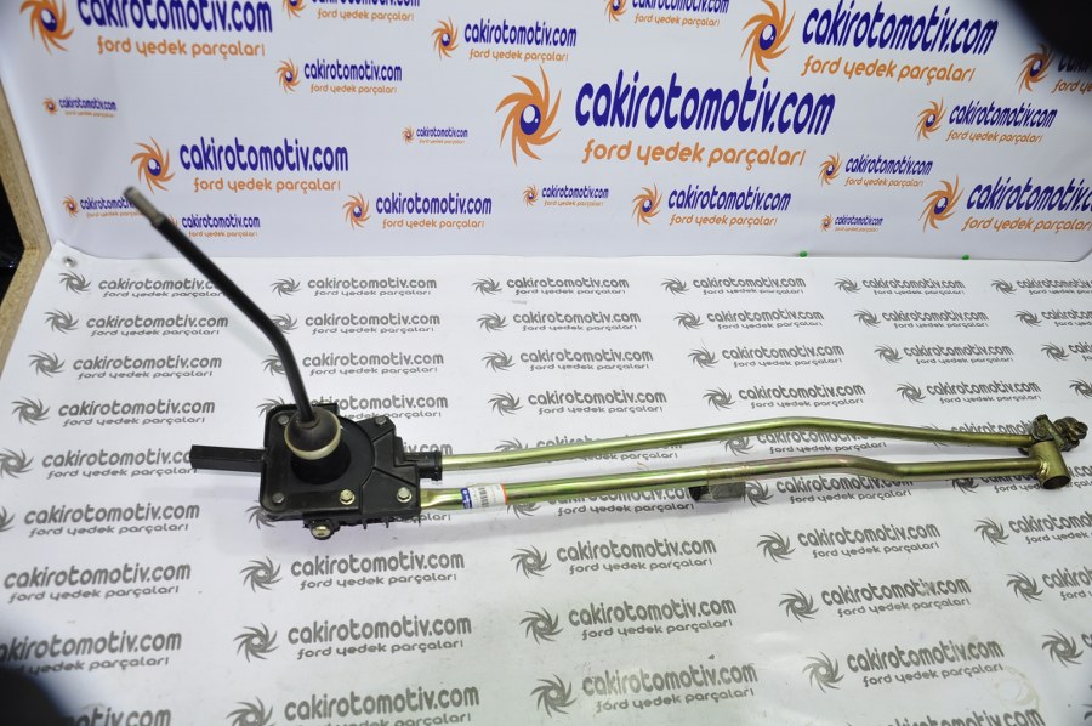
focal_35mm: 32
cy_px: 363
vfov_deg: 41.6
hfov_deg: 59.5
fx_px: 954
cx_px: 546
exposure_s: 1/40
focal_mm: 21
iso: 200
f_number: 5
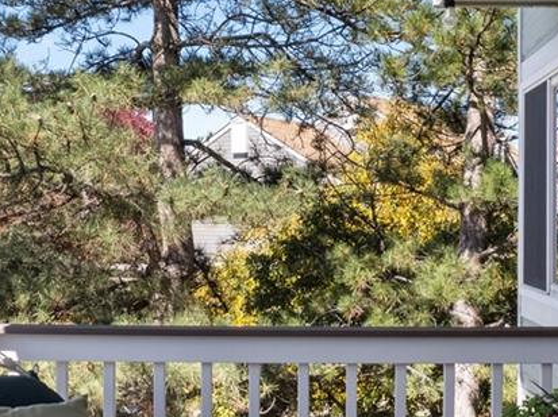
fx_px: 1321
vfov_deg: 18.0
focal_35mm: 82
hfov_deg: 23.8
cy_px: 231
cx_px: 313
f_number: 2.8
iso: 140
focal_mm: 8.38
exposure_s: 1/1000
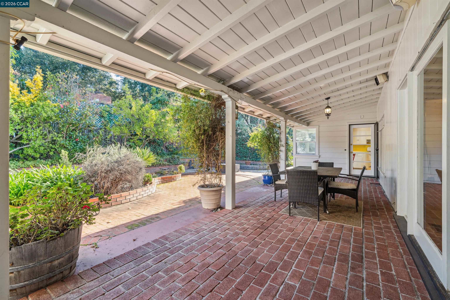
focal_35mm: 15
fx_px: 187
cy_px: 150
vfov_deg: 77.3
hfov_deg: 100.4
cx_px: 225
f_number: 9
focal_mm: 15
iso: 100
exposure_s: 1/10
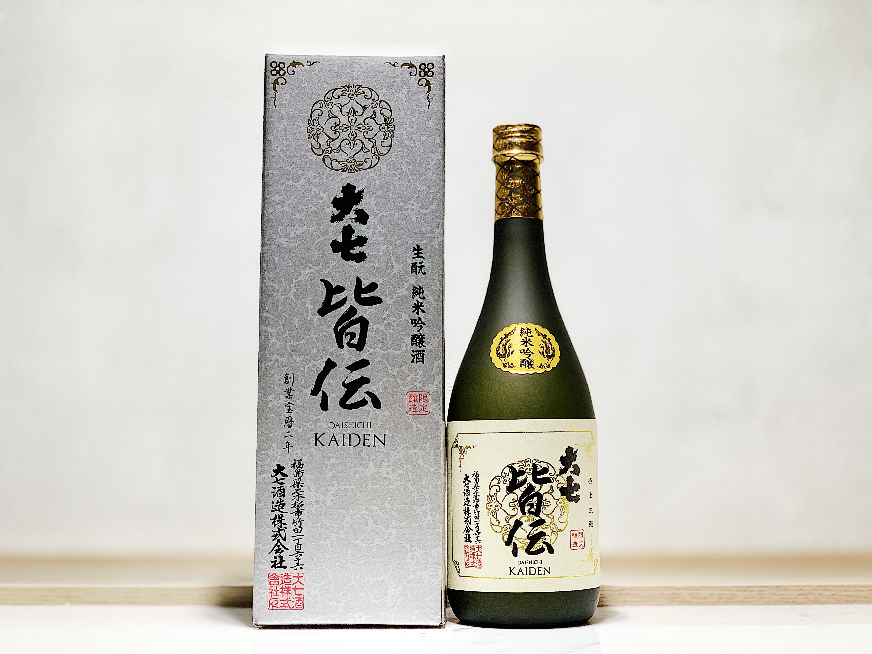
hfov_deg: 36.8
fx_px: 1310
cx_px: 436
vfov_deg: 28.0
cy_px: 327
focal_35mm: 52
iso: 125
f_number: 2.4
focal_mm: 6
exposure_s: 1/60
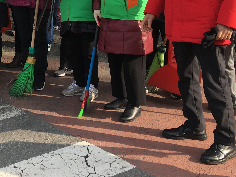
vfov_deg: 19.6
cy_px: -28
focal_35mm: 71
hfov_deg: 26.1
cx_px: 5
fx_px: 484
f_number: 2.2
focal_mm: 4.15
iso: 25
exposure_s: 1/545
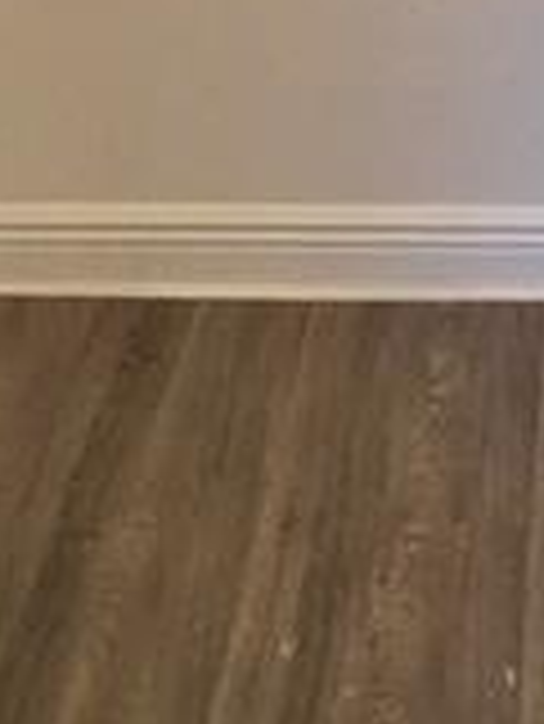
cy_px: -634
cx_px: 481
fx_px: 2888
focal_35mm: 138
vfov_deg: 12.8
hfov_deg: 10.7
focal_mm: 4.15
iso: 32
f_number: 2.2
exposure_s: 1/15
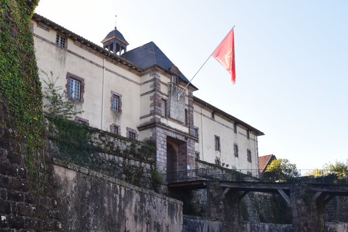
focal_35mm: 38
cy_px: 167
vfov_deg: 34.7
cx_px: 199
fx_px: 365
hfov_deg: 50.8
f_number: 8
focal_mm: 17
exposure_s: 1/250
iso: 400
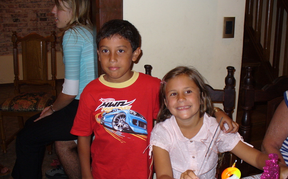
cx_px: 144
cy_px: 98
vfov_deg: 31.9
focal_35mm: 40
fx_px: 314
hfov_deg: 49.3
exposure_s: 1/60
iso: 100
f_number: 2.8
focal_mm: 6.1
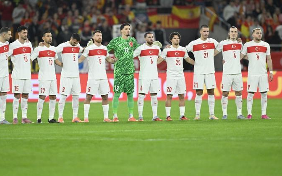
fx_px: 3881
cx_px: 137
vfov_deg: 2.6
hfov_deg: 4.2
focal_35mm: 505
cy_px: 63
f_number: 2.8
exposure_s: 1/2500
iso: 4000
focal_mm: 400
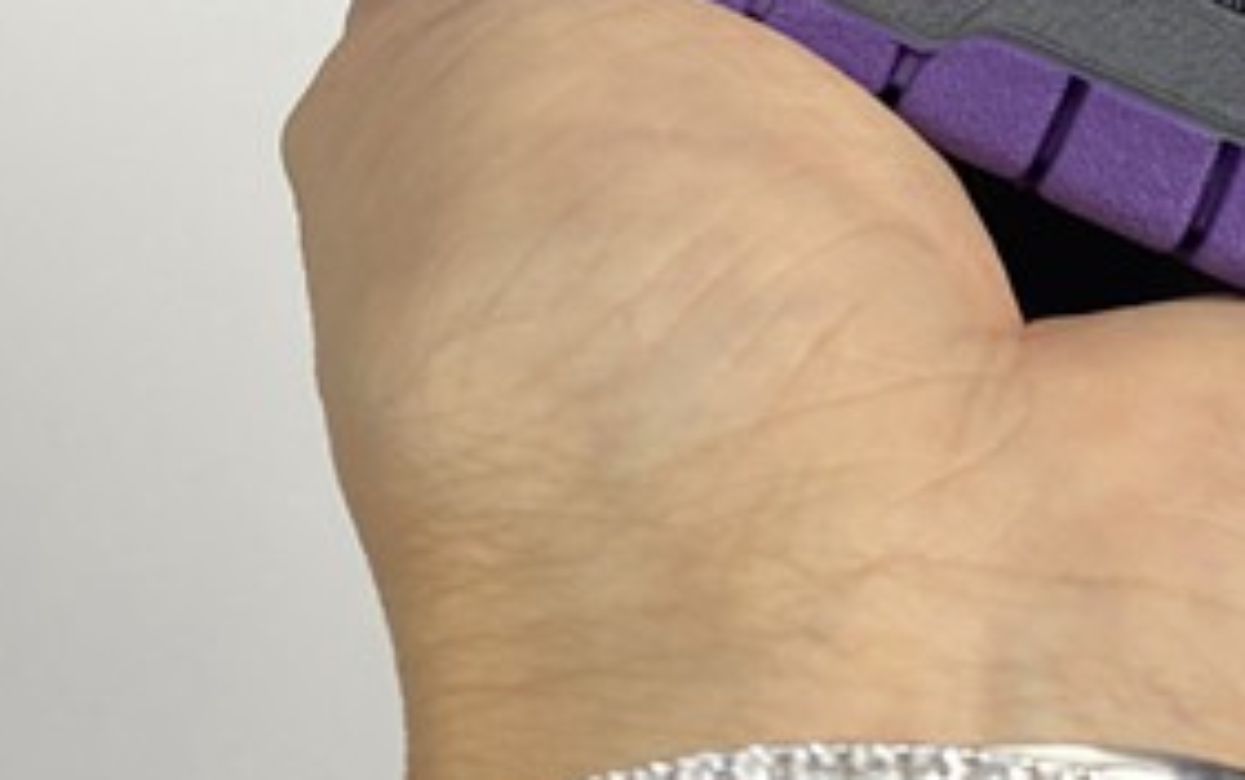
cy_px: -408
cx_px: 1192
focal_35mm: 98
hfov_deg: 20.6
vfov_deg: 12.7
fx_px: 3327
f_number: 1.8
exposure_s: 1/100
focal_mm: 4.25
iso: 50
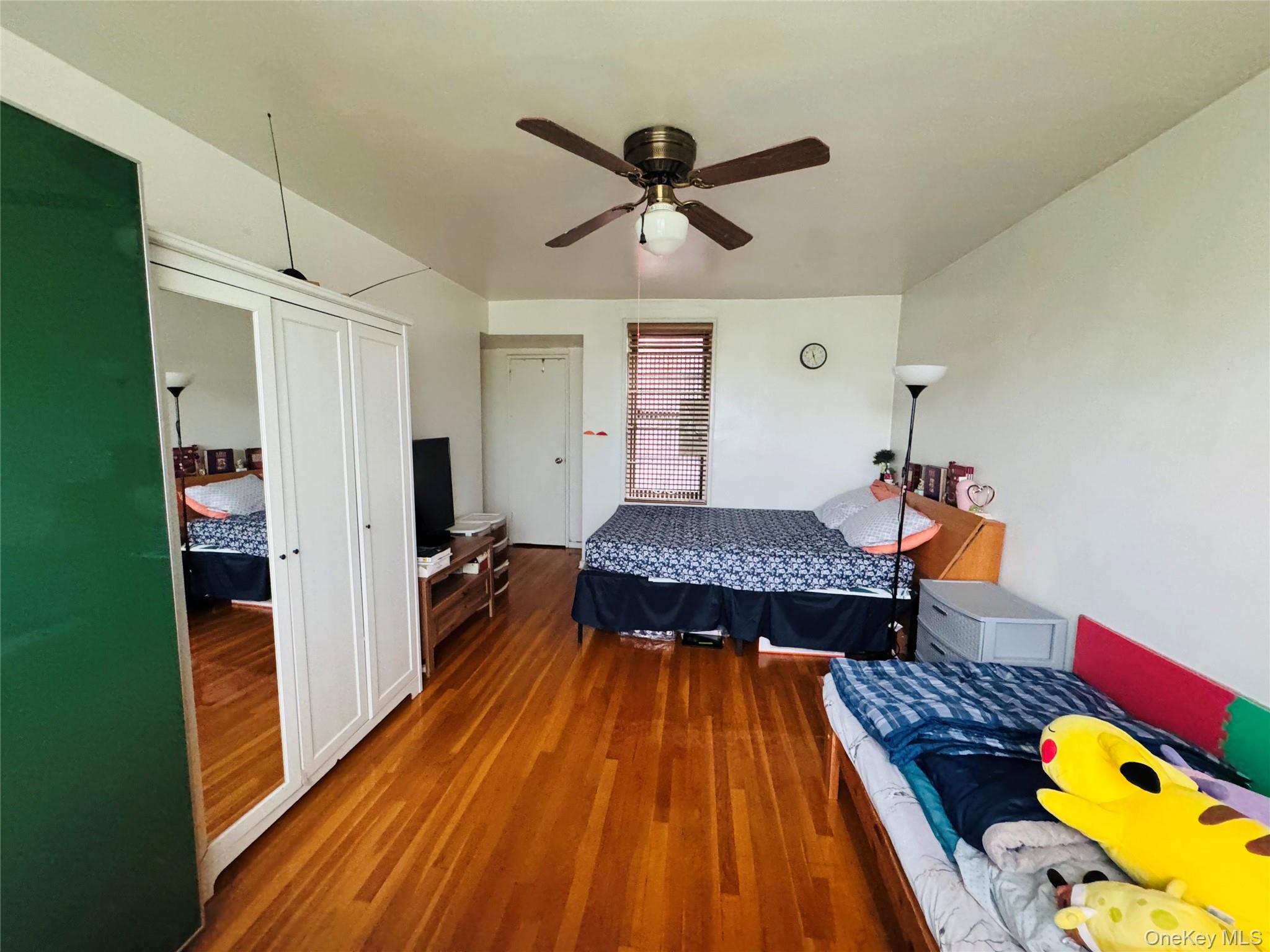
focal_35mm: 14
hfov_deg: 102.1
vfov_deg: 85.7
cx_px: 635
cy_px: 476
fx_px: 514
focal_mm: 2.22
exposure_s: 1/60
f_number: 2.2
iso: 800
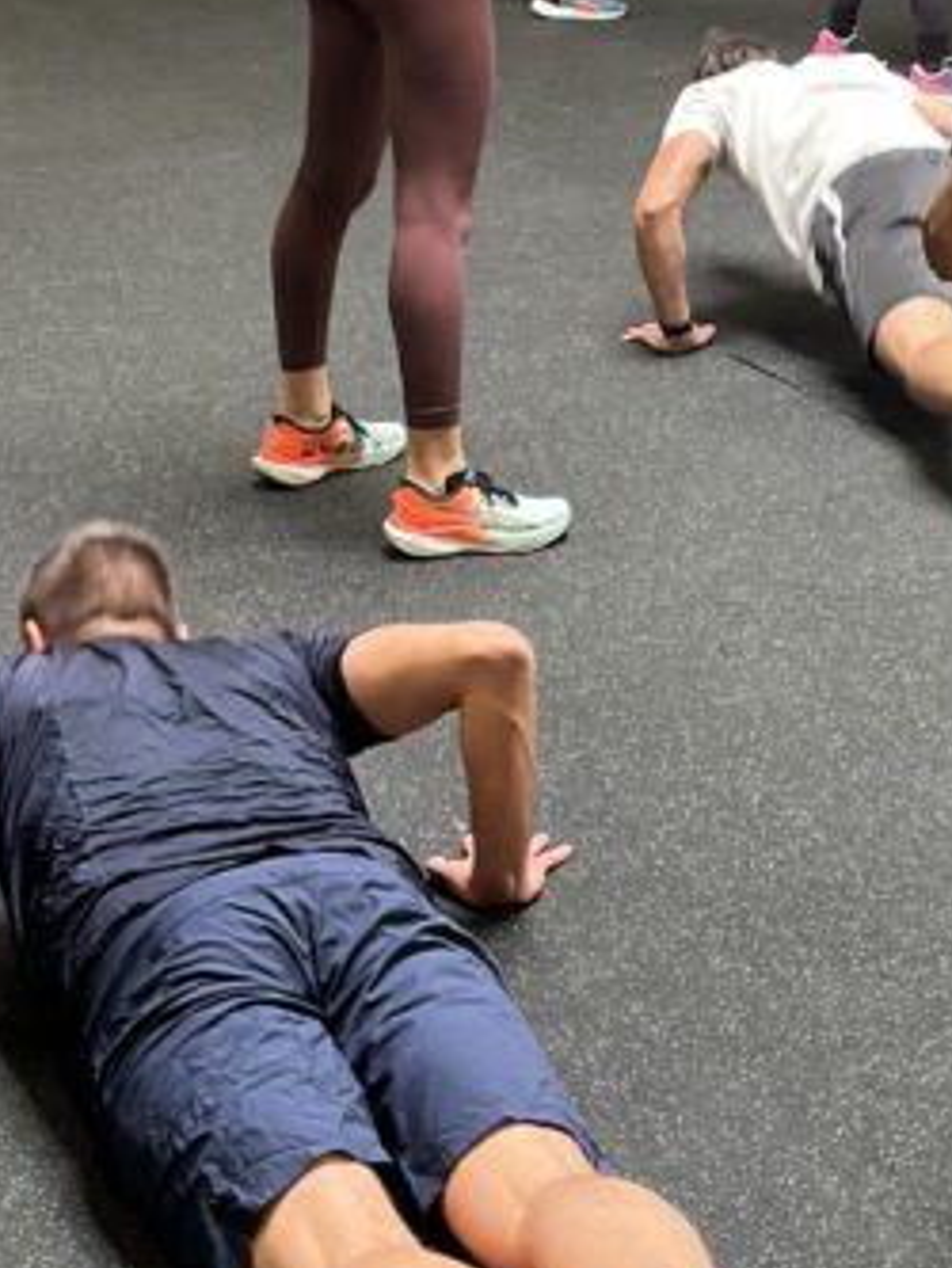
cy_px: 289
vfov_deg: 24.1
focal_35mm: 80
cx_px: 746
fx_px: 2932
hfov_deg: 18.3
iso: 160
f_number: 1.6
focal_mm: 5.1
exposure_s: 1/50
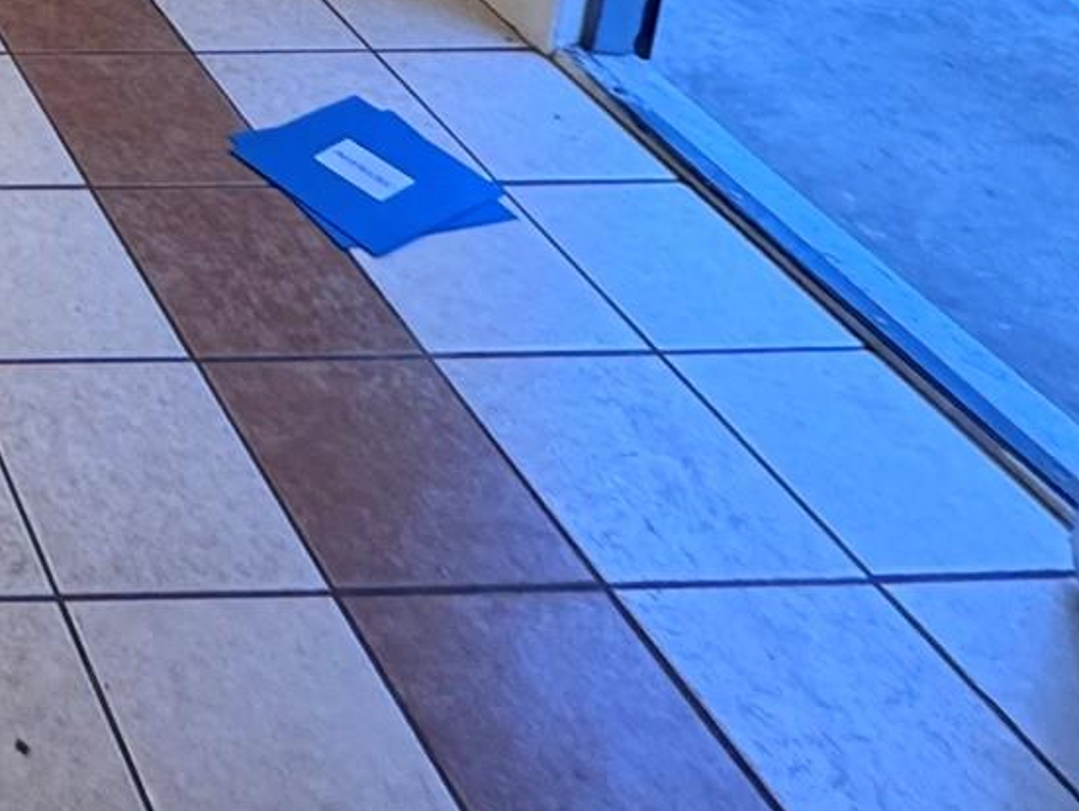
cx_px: -568
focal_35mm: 52
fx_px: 1622
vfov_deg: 20.3
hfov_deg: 26.1
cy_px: -641
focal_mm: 2.22
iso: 200
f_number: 2.2
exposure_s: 1/60
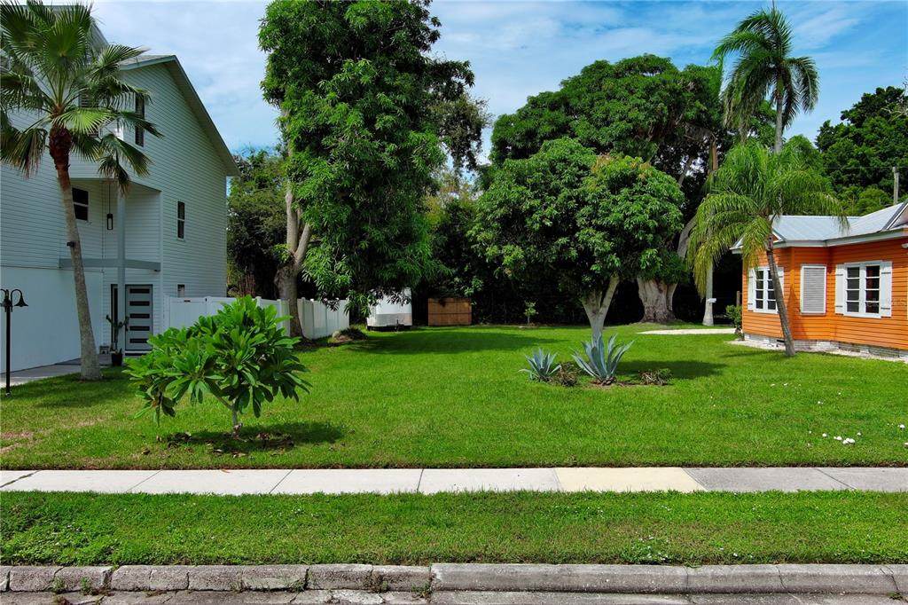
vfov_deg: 44.9
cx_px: 454
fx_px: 731
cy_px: 302
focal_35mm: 29
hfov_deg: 63.7
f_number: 8
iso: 100
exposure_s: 1/320
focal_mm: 10.57
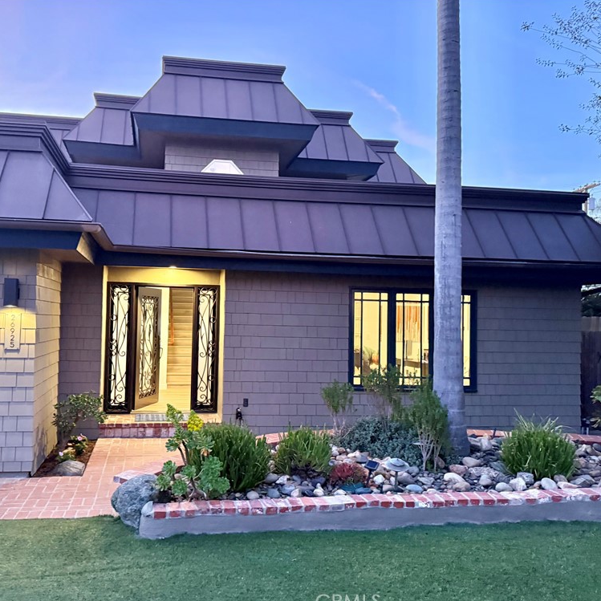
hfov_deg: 55.2
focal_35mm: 29
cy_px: 305
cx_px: 242
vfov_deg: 55.6
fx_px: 570
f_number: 1.78
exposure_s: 1/53
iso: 800
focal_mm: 6.76
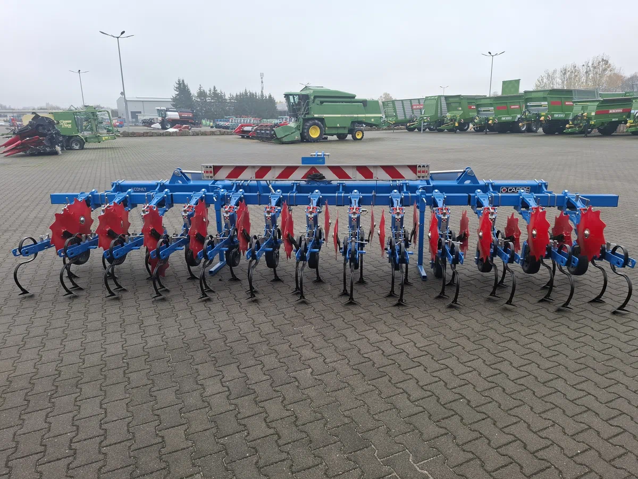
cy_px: 240
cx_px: 319
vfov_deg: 58.9
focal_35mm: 23
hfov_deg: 73.9
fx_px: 424
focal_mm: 5.54
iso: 50
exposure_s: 1/292
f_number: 1.8
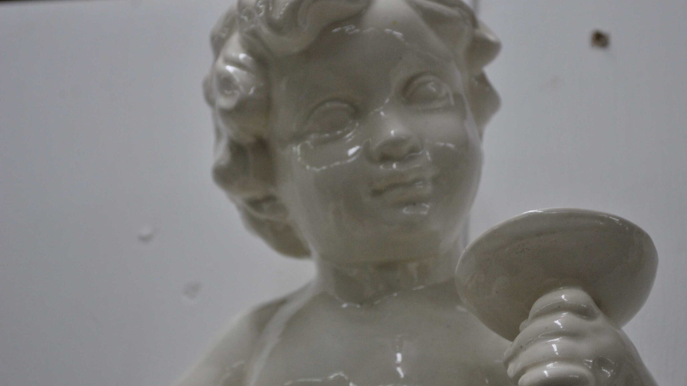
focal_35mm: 85
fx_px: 1548
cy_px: 151
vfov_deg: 14.2
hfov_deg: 25.0
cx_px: 387
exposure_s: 1/60
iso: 400
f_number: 5.3
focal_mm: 46
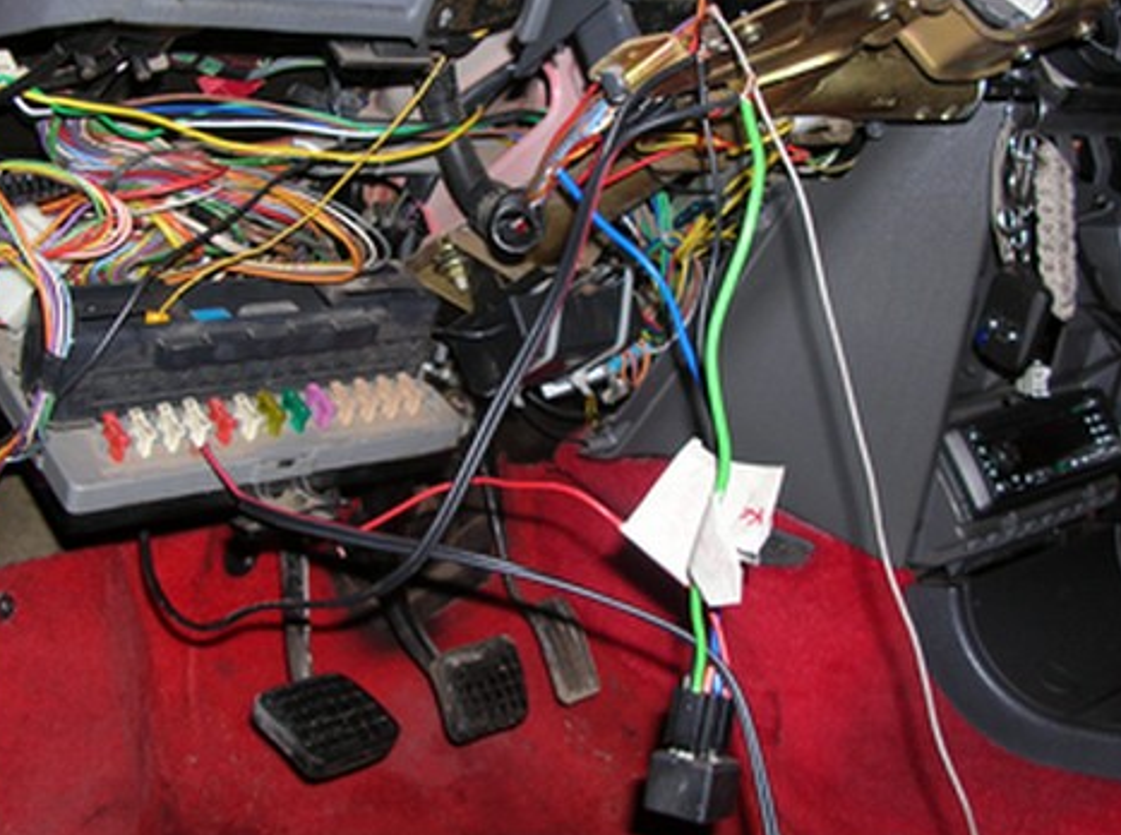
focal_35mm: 45
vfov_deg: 32.0
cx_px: 535
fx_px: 1454
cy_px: 362
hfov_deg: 42.2
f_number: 2.8
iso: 50
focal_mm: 5.8
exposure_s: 1/60.1
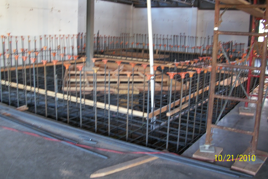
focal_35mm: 37
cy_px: 78
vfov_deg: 35.9
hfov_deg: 51.9
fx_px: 275
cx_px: 133
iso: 160
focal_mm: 6.3
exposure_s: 1/20
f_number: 3.1
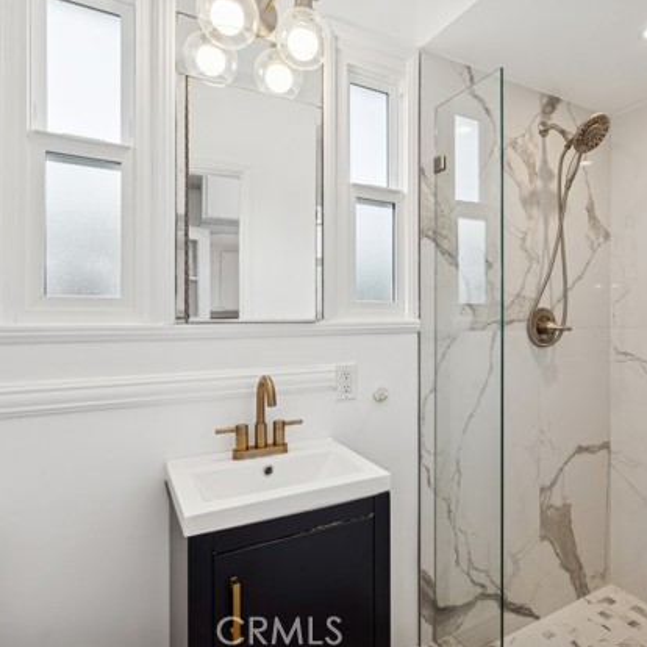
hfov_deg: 71.4
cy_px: 320
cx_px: 388
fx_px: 444
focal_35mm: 21
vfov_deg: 72.1
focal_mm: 16
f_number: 9
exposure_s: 1/13
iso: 200
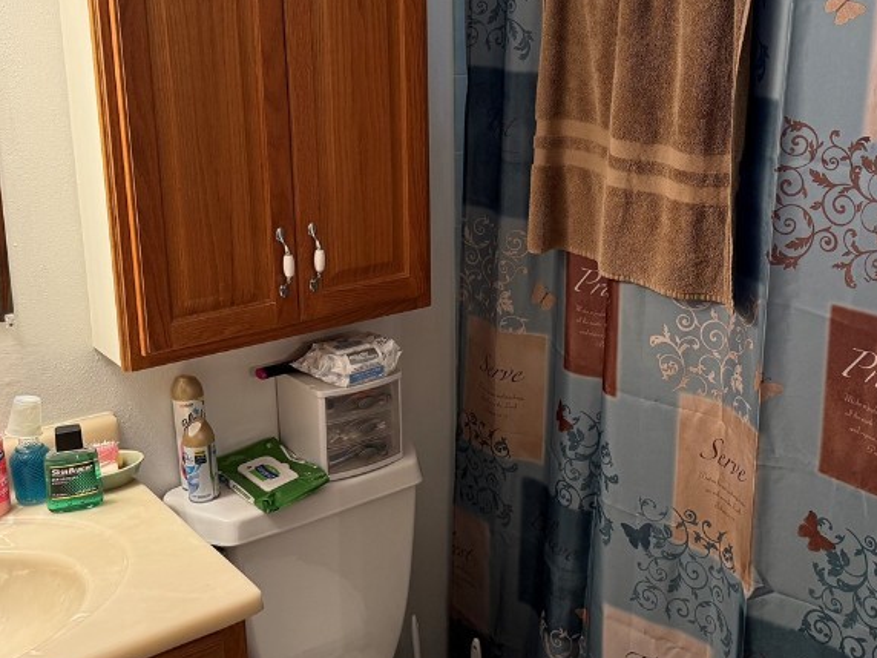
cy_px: 261
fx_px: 1089
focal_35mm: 43
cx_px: 514
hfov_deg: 43.7
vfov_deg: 33.5
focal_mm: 6.76
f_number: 1.78
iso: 250
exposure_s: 1/60
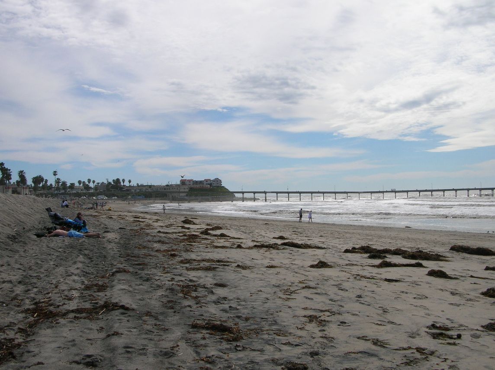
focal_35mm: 35
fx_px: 500
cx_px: 248
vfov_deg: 40.6
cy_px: 185
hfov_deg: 52.7
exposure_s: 1/690
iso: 50
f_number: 5.6
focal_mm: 5.8
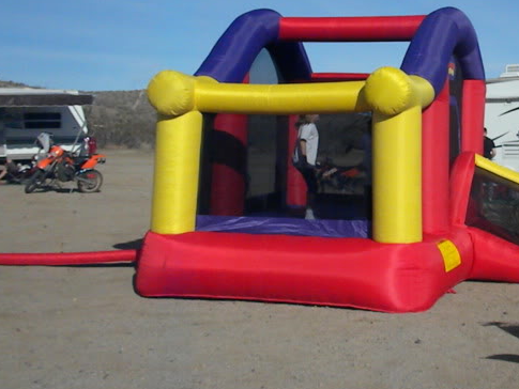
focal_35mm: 61
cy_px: 136
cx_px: 406
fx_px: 915
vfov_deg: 23.9
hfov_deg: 31.0
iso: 640
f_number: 10
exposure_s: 1/2000
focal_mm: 6.6
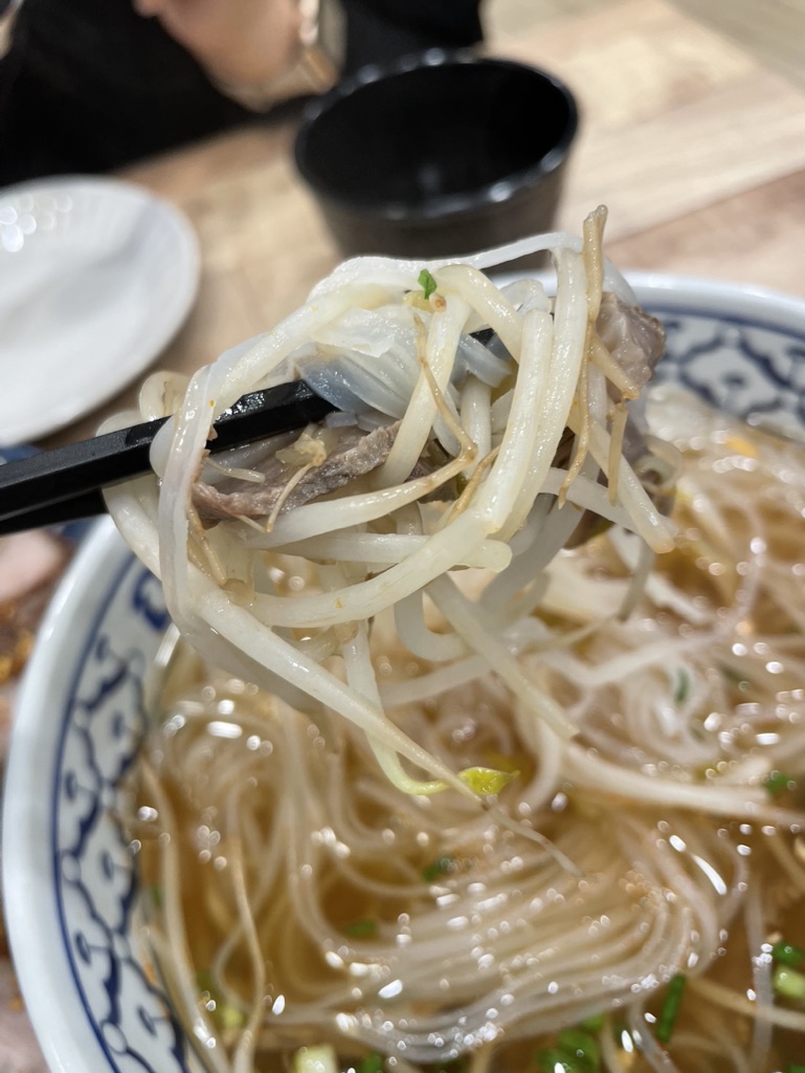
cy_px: 536
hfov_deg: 53.1
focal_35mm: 26
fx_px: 806
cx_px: 402
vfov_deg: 67.3
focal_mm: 4.2
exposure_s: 1/60
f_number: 1.6
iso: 64
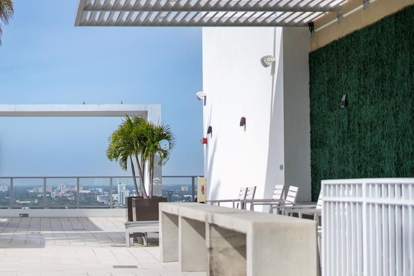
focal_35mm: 89
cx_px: 70
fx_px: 1024
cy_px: 139
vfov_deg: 15.4
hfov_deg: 22.5
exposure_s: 1/8000
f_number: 1.8
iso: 250
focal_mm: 50
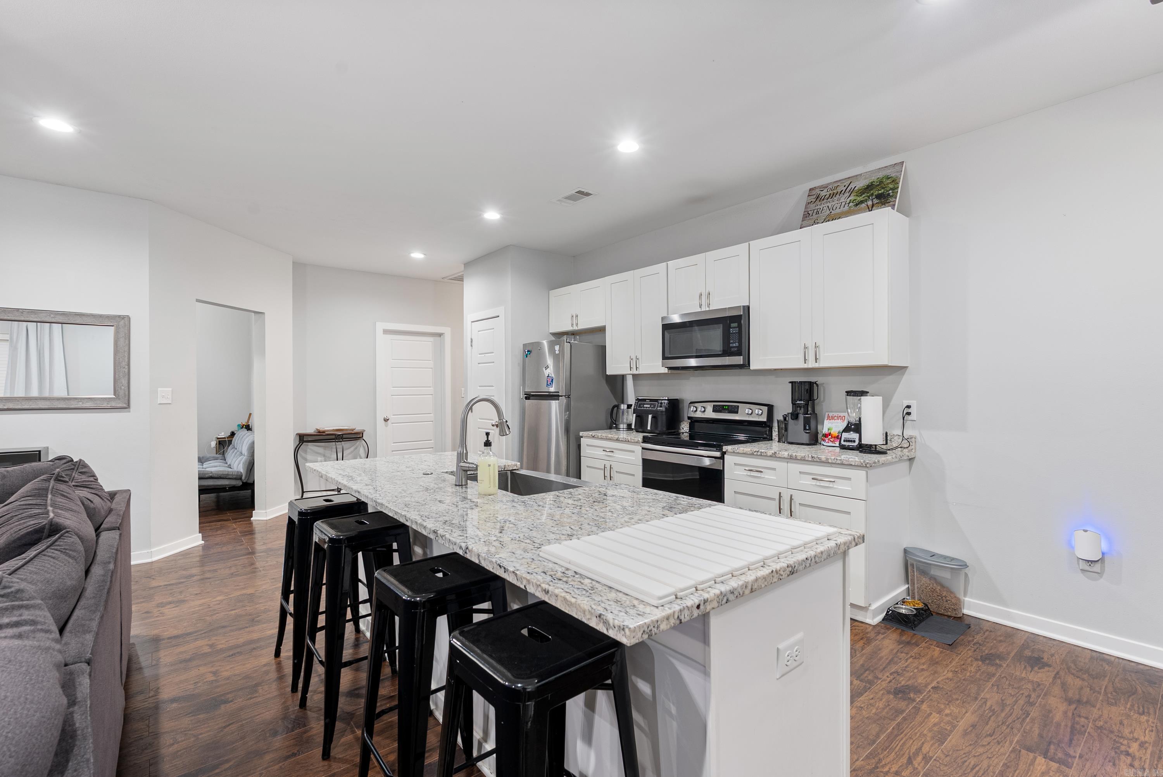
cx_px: 582
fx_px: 517
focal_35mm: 16
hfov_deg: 96.7
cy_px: 388
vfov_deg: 73.8
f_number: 9
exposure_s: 1.6
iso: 250
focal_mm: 16
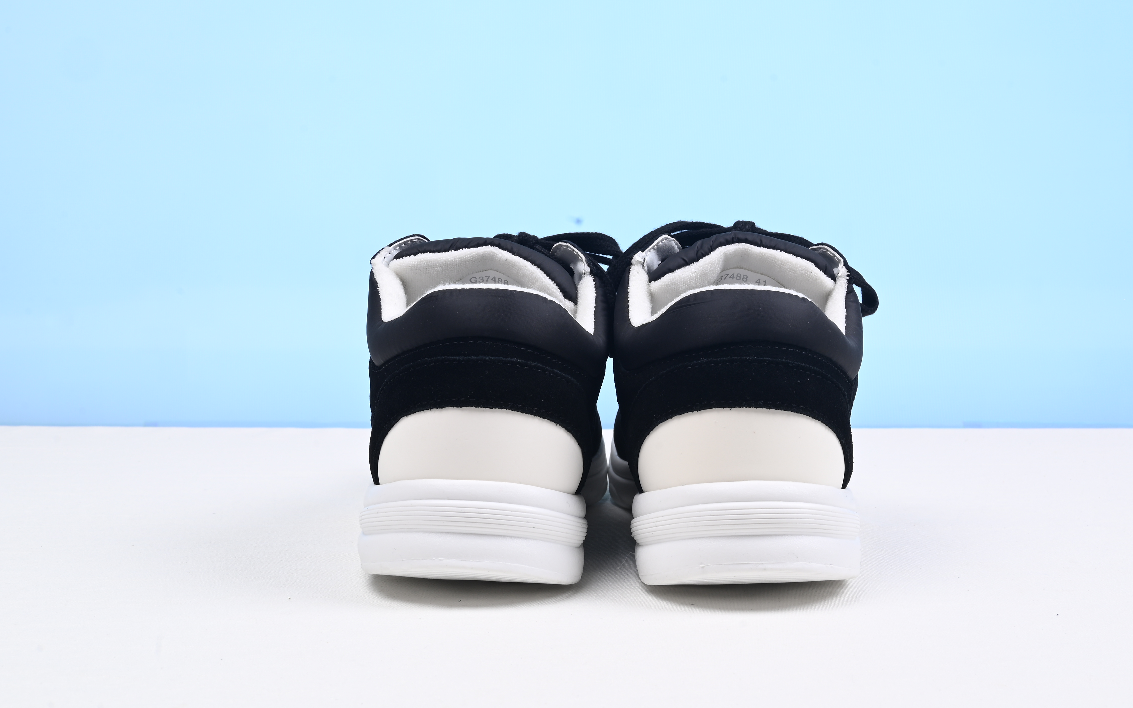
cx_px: 669
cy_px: 314
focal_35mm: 56
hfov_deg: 36.2
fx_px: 1729
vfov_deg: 23.1
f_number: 16
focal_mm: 41
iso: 100
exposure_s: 1/2
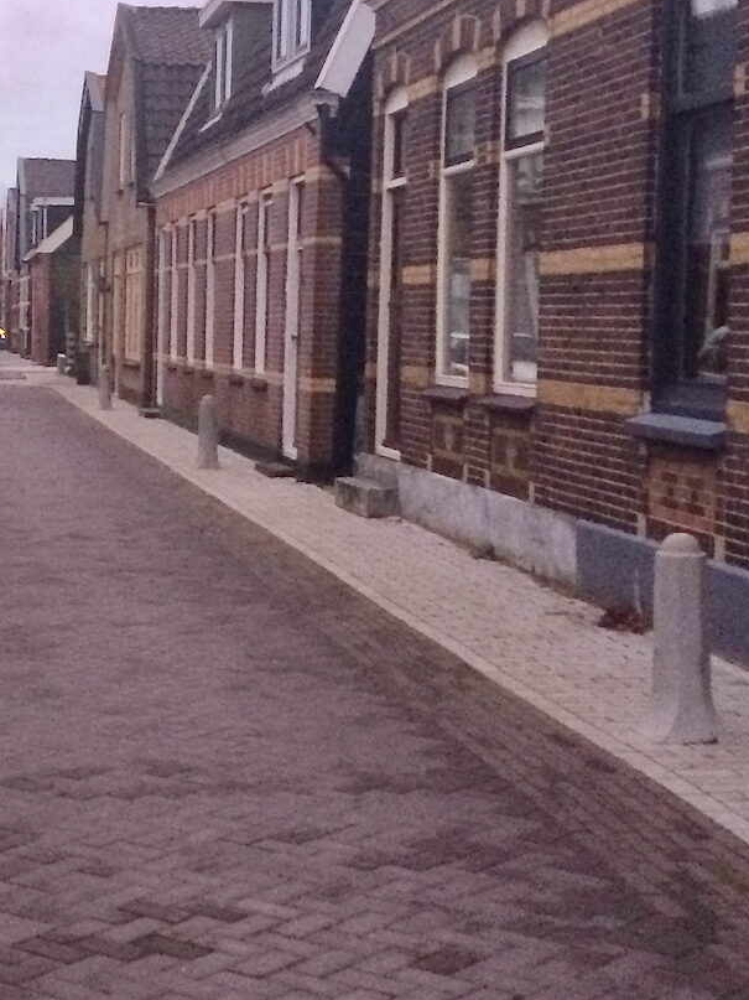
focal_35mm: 69
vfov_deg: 28.1
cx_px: -40
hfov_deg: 20.5
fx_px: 1991
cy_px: 388
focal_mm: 4.15
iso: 320
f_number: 2.2
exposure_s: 1/17
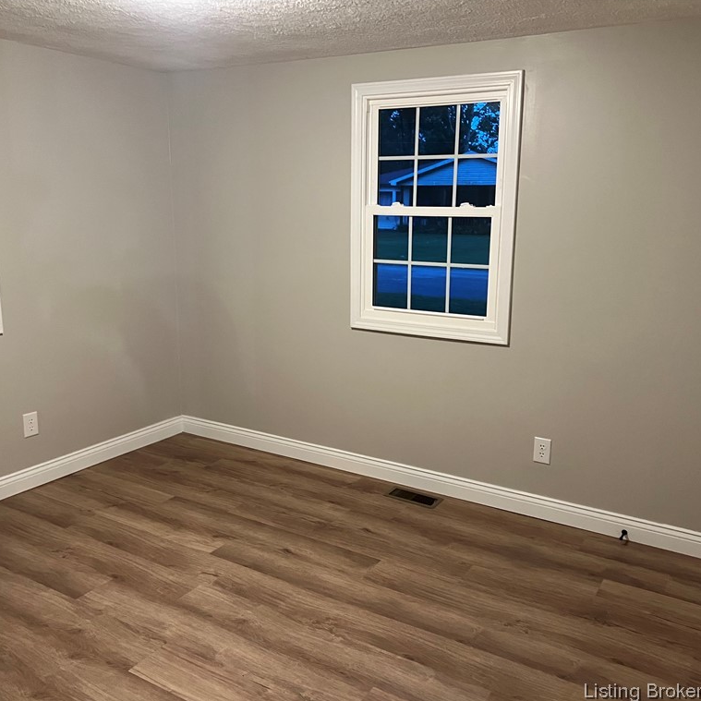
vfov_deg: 52.5
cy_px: 352
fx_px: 710
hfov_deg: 52.5
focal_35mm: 31
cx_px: 367
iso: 400
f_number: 1.5
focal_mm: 5.7
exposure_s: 1/60
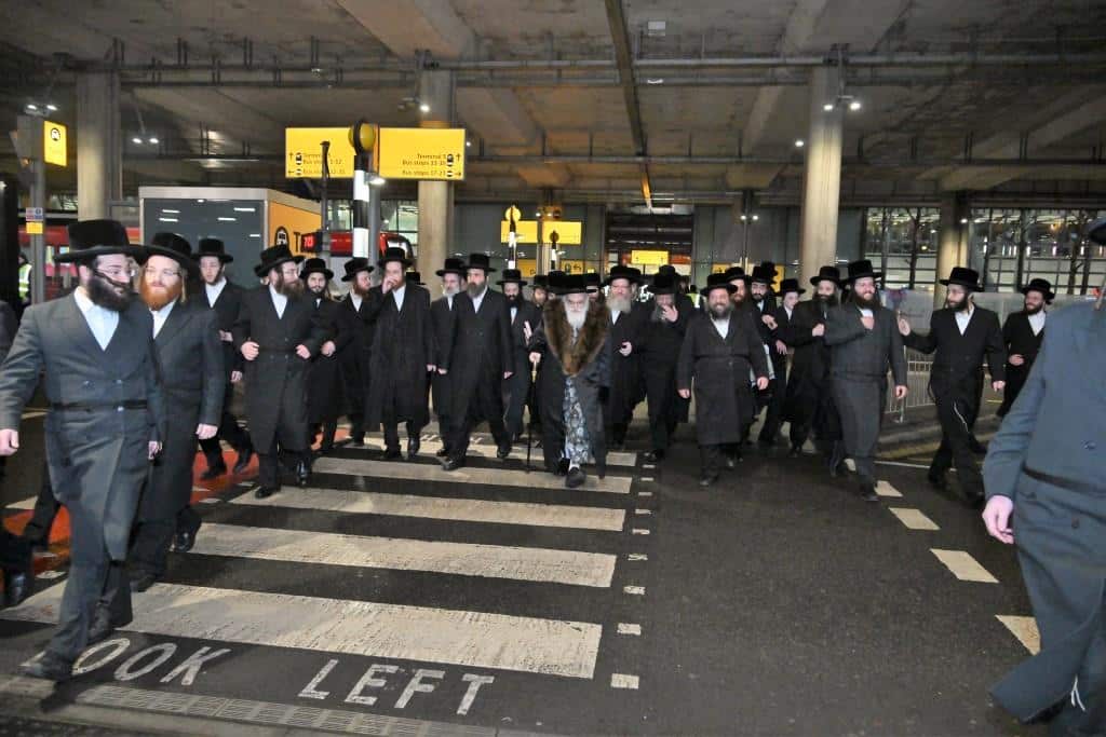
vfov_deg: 53.1
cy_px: 368
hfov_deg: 73.7
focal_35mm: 24
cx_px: 553
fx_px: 737
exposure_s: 1/200
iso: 1600
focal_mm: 24
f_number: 4
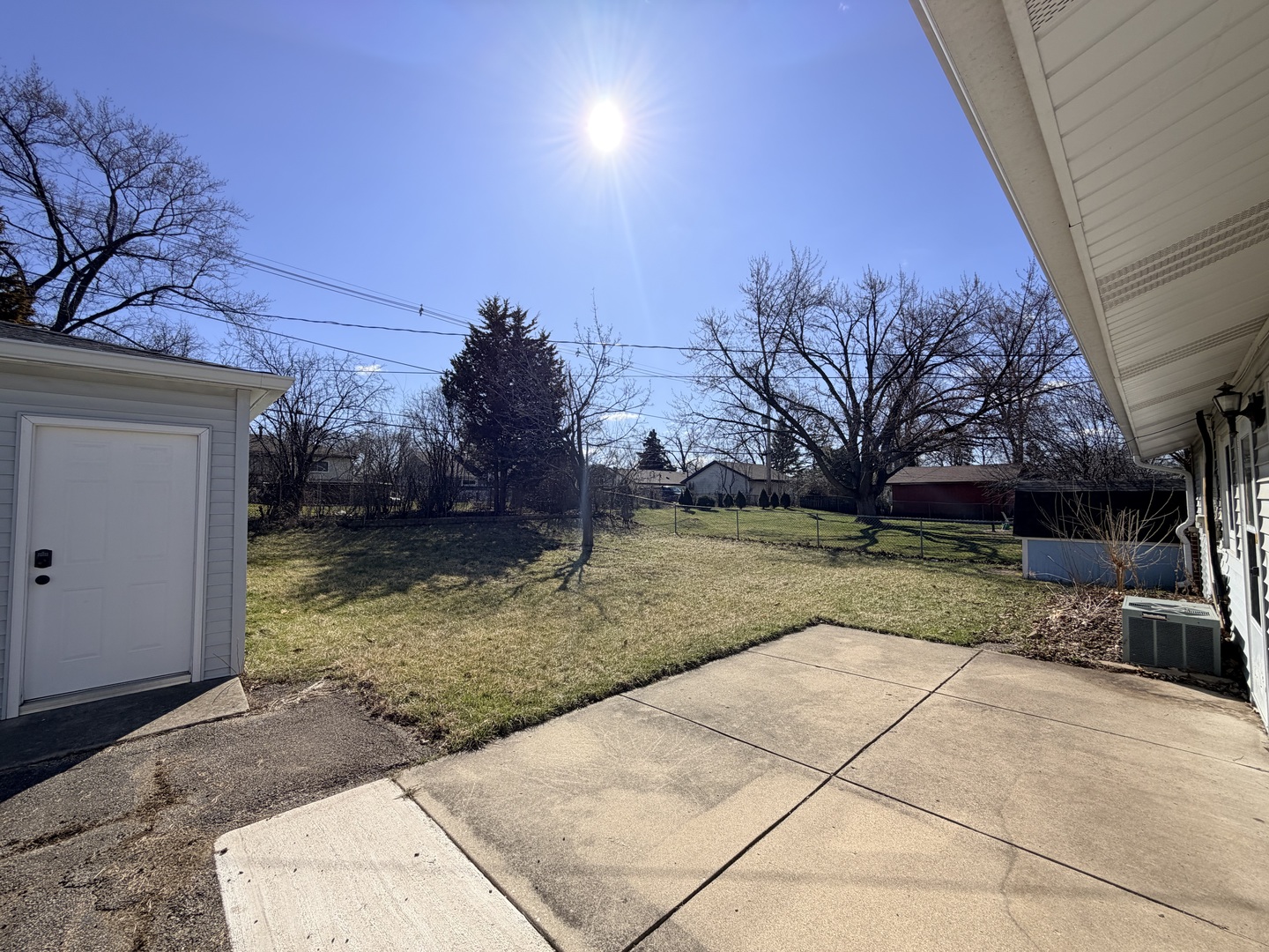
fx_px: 513
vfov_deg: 85.7
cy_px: 476
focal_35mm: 14
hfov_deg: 102.1
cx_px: 634
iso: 32
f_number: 2.2
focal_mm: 2.22
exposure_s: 1/1033
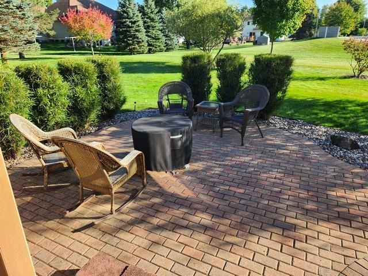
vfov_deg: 58.9
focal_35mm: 23
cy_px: 138
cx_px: 184
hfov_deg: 73.9
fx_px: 245
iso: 20
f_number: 1.8
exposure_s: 1/396
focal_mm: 5.4
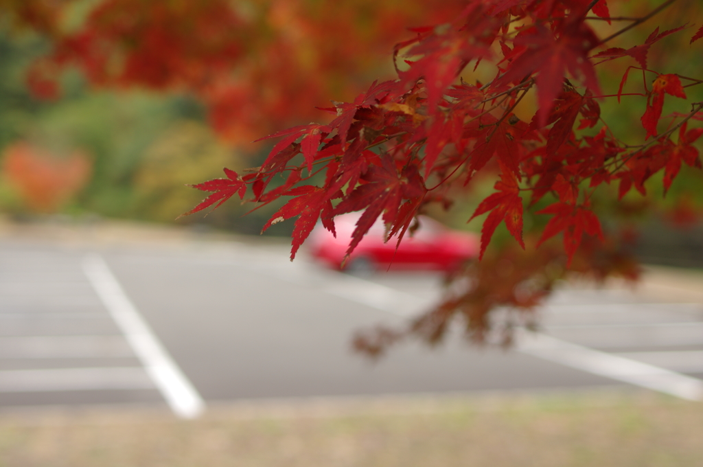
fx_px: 1014
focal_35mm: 52
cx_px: 352
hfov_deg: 38.2
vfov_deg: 25.9
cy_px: 234
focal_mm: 35
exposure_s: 1/125
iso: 100
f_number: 2.8
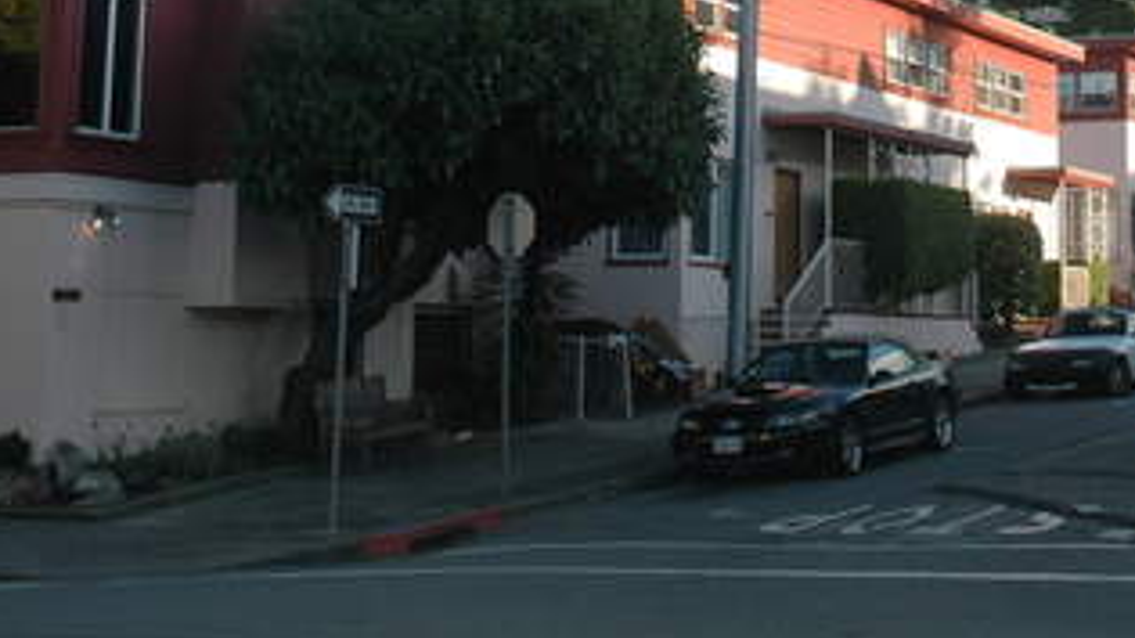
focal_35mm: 81
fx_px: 2440
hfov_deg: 25.7
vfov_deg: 14.5
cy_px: -101
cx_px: 922
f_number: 6.3
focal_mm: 25
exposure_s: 1/640
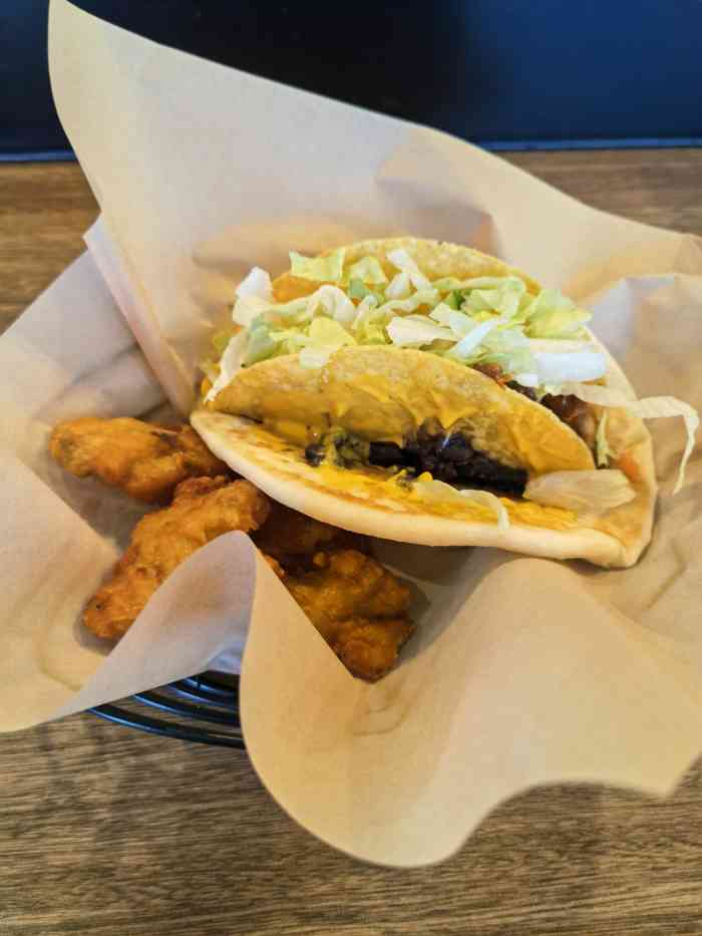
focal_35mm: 27
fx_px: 730
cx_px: 351
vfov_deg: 65.3
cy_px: 468
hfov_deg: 51.4
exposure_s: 1/33.3
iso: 320
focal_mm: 6.67
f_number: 1.9
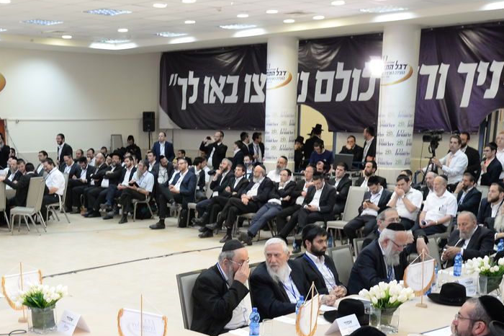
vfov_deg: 24.9
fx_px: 728
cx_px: 188
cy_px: 322
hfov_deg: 38.0
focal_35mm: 52
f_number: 4
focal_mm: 26
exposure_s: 1/50
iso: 1250
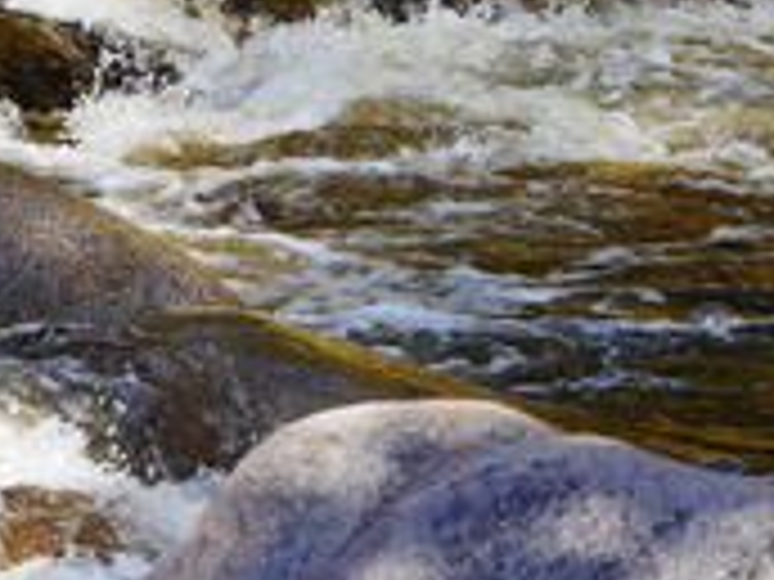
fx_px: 11694
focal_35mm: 523
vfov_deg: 2.8
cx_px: -45
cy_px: -13
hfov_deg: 3.8
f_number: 4
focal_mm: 100
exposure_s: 1/400
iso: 200
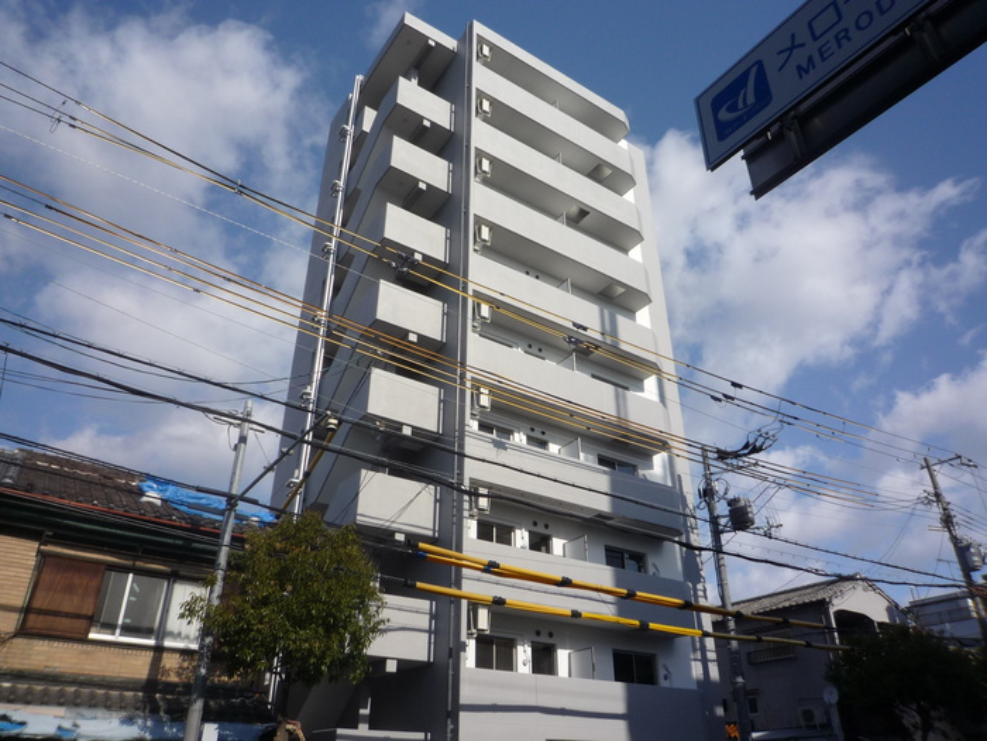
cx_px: 494
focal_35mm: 25
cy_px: 370
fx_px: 713
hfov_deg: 69.4
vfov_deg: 54.9
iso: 100
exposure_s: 1/800
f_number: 5
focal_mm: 4.4
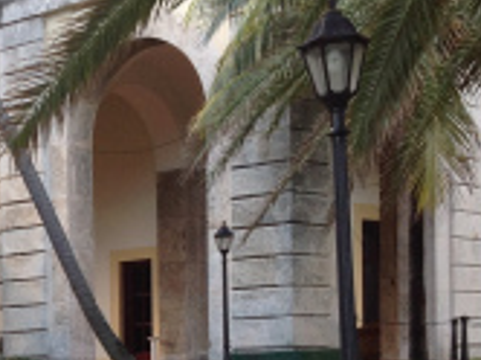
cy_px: 417
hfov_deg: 17.9
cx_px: -85
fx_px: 1457
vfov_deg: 13.7
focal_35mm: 105
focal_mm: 4.28
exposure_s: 1/120
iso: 64
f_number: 2.4
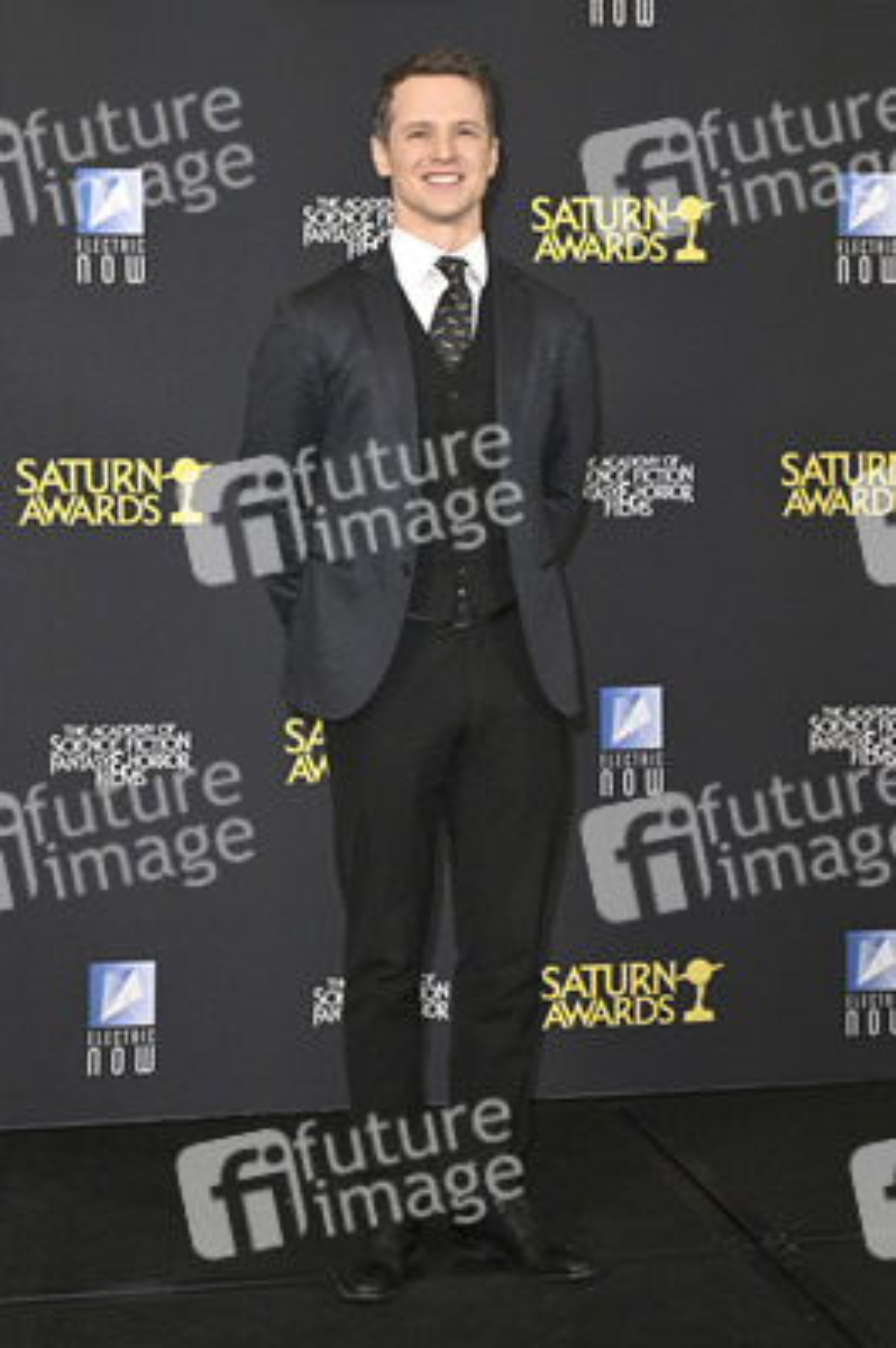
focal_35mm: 46
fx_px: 1720
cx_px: 448
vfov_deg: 42.8
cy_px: 674
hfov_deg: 29.2
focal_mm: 46
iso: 2000
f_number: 5.6
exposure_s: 1/320
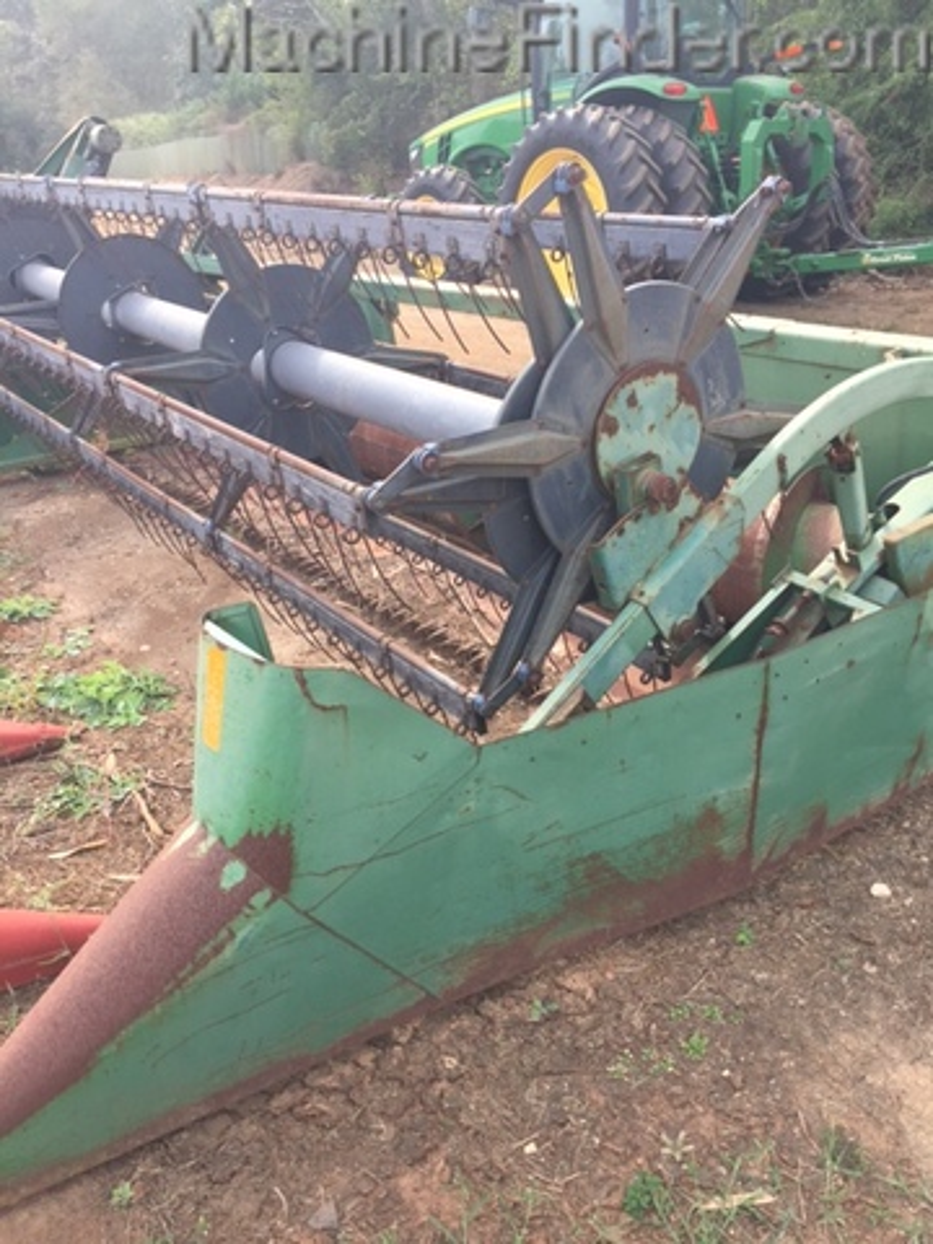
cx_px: 466
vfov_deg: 61.7
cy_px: 622
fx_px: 1042
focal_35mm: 29
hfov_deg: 48.2
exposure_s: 1/501
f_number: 2.2
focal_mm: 4.15
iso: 32
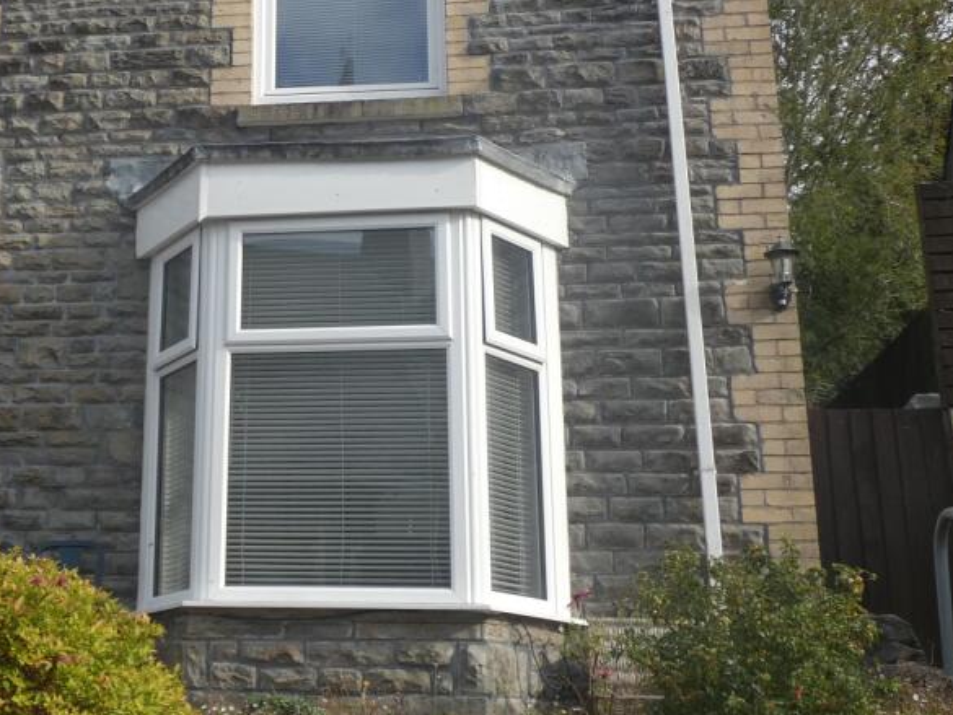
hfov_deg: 33.2
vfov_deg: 26.1
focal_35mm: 56
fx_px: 1542
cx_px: 169
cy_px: 285
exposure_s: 1/500
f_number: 3.4
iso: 80
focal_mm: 5.8
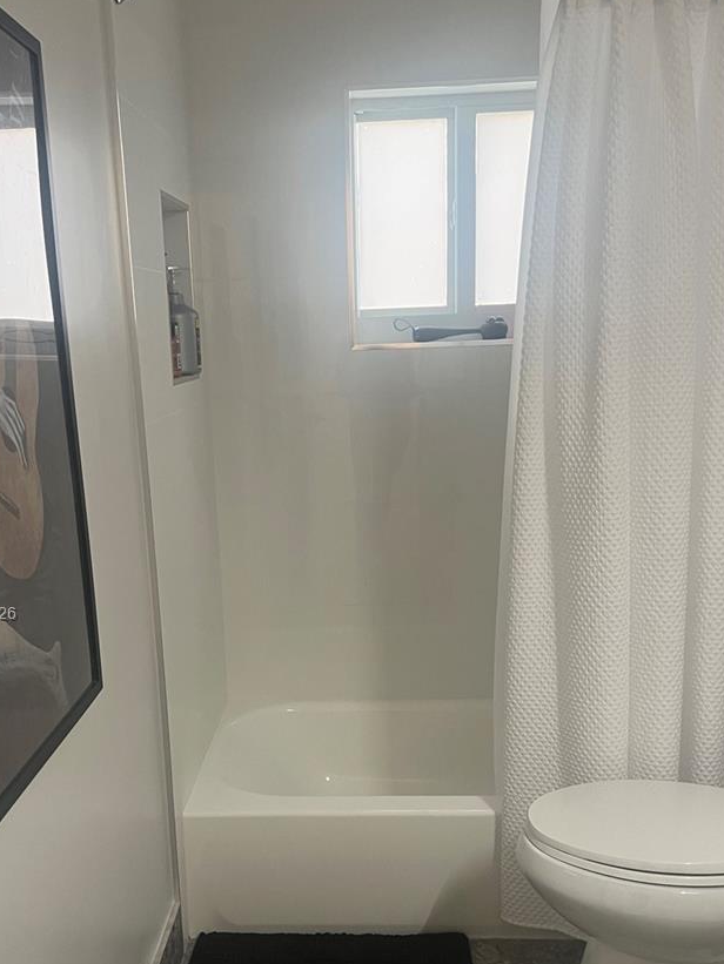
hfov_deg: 37.7
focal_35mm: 38
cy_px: 615
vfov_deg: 48.4
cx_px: 328
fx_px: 1059
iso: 100
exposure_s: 1/60
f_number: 1.5
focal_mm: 5.7
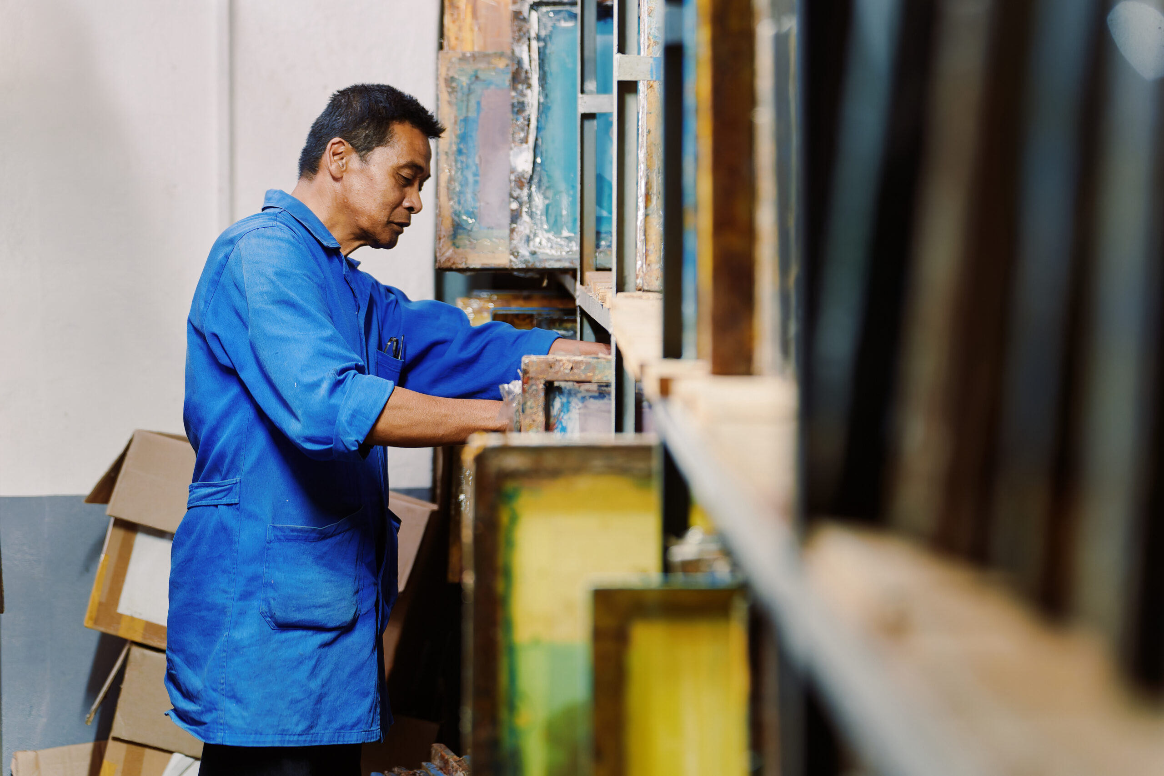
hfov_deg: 25.7
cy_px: 388
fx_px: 2554
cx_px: 582
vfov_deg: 17.3
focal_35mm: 79
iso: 2000
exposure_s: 1/200
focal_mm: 79
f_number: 2.5
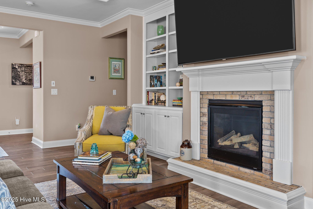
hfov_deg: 61.9
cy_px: 104
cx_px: 156
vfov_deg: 43.6
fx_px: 261
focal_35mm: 30
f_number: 8
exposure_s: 2
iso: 200
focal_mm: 20
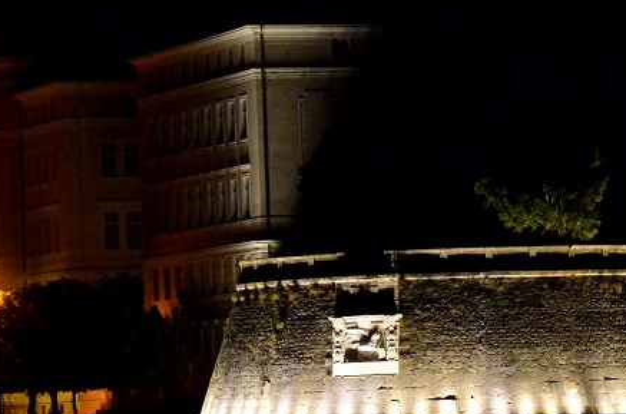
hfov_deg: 7.0
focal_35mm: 295
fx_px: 5117
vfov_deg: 4.6
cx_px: 514
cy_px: 230
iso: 6400
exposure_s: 1/20
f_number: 4.5
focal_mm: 86
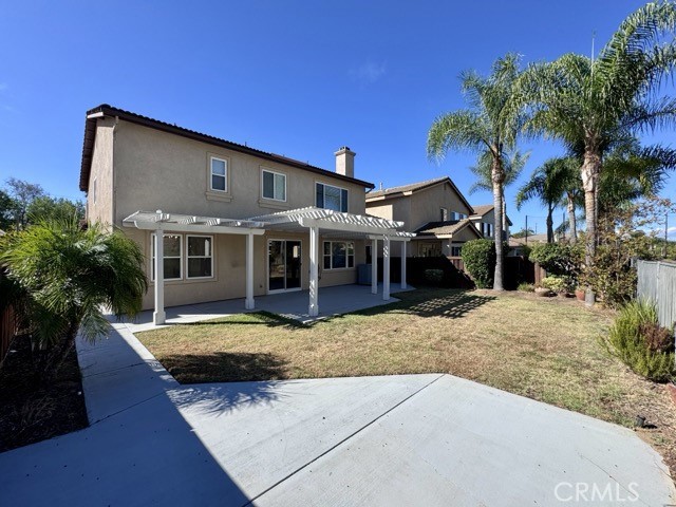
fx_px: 273
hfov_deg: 102.1
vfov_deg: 85.7
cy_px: 254
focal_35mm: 14
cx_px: 338
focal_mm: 2.22
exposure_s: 1/1006
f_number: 2.2
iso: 40
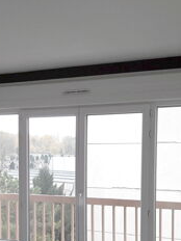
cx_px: 51
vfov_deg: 32.7
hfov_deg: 25.0
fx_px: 404
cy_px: 176
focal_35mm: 58
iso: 50
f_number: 1.9
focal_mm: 3.7
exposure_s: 1/100
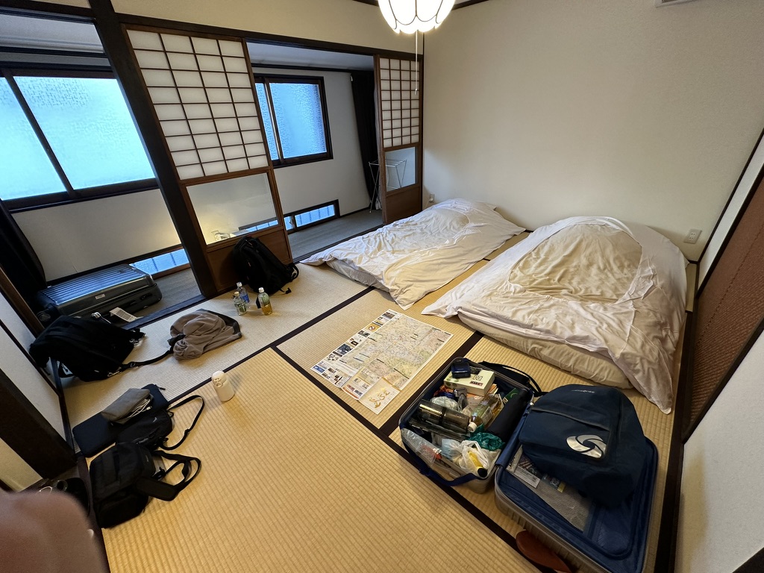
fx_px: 309
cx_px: 382
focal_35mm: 14
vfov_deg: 85.7
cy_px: 286
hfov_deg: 102.1
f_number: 2.2
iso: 200
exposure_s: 1/60
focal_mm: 2.22
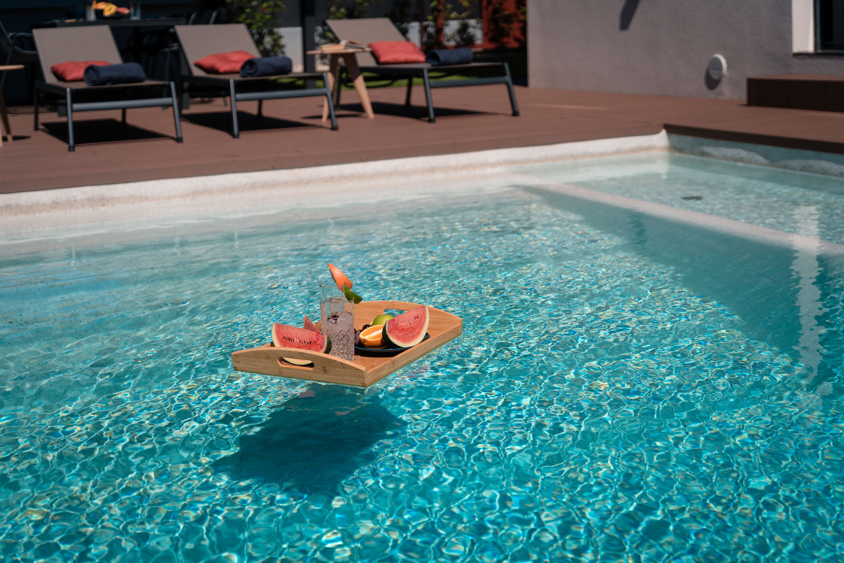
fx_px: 1116
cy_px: 282
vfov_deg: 28.3
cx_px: 422
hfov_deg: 41.4
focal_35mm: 48
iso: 100
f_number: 2.8
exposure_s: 1/6400
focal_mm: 47.6
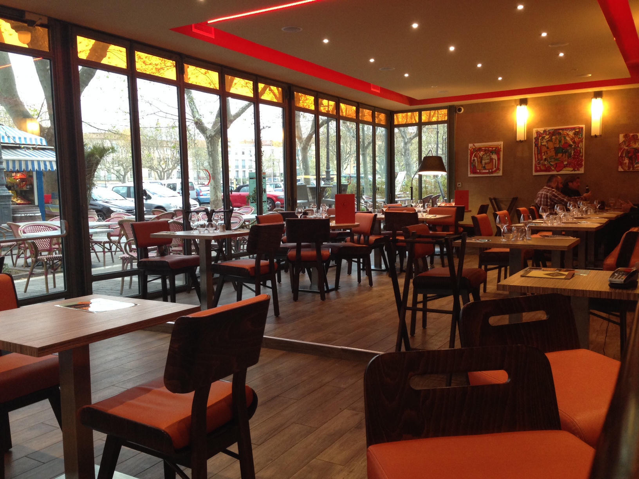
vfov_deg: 42.9
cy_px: 240
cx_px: 320
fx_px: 609
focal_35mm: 33
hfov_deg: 55.4
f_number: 2.4
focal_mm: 4.12
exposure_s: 1/20
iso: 125
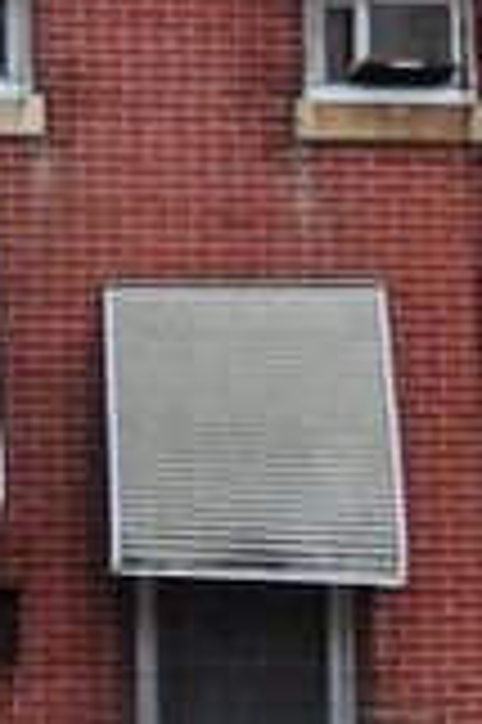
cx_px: 23
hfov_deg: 10.8
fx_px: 2536
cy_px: 632
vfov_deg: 16.1
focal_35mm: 126
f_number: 4.5
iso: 200
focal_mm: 18
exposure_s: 1/800
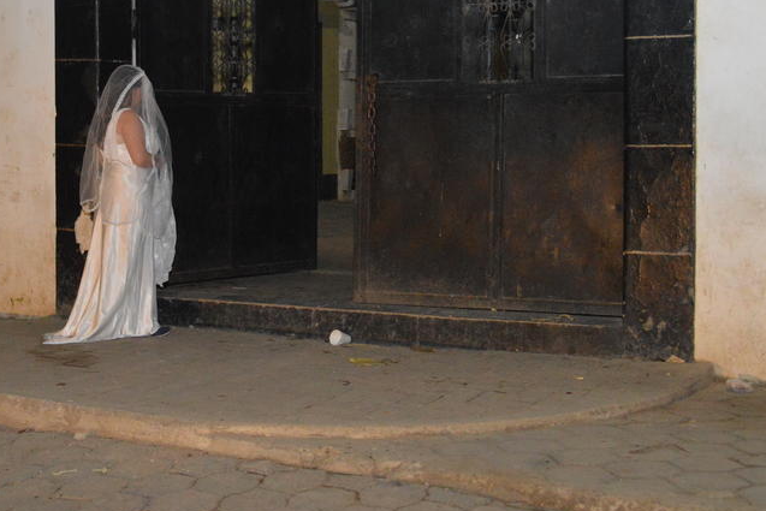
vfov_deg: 21.9
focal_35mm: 62
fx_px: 1319
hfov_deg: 32.0
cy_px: 192
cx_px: 225
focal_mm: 28
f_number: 2.8
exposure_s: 1/60
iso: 3200
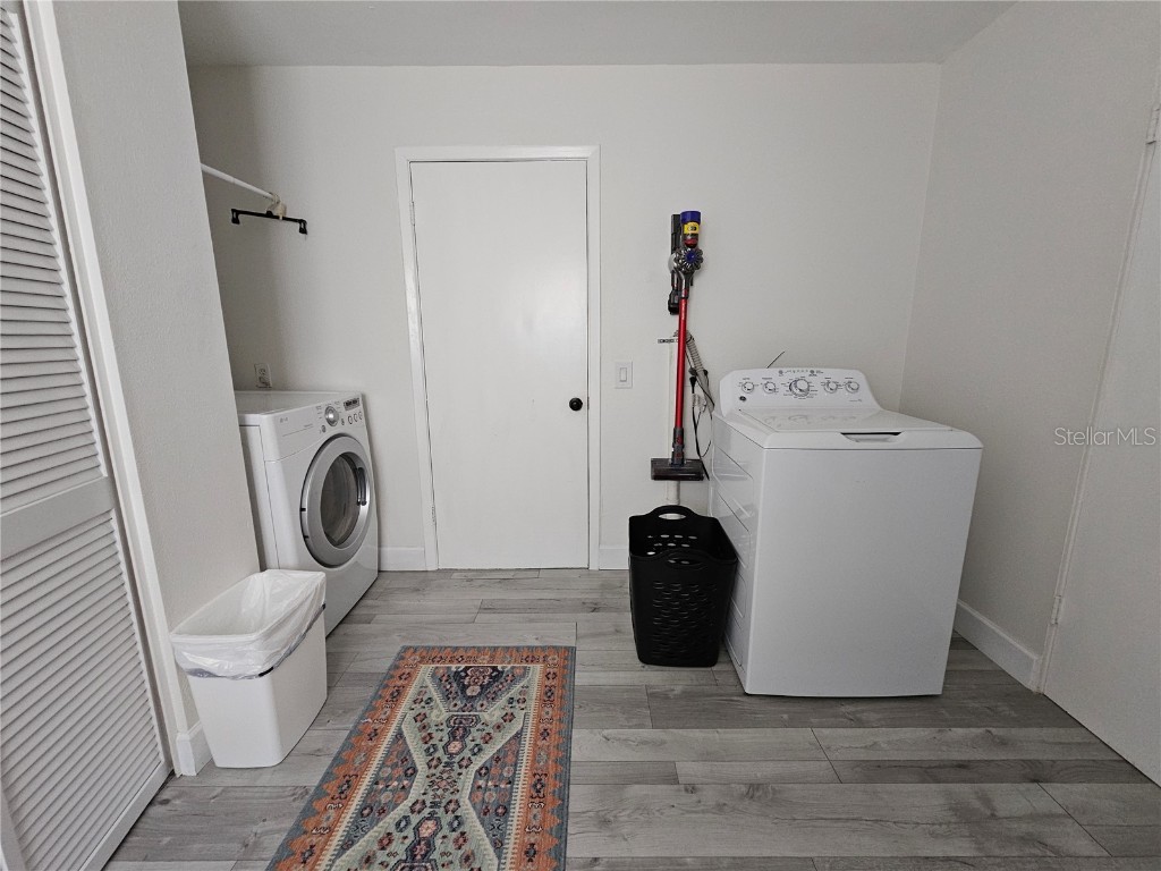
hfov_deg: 106.2
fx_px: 436
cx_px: 580
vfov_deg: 89.9
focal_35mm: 13
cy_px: 436
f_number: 2.2
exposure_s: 1/30
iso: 500
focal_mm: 2.2
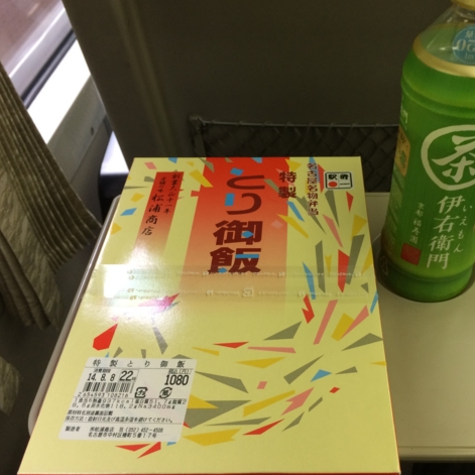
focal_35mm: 36
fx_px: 559
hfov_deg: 45.5
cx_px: 308
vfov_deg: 46.0
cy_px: 238
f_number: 2.2
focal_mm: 4.12
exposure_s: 1/30
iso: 40
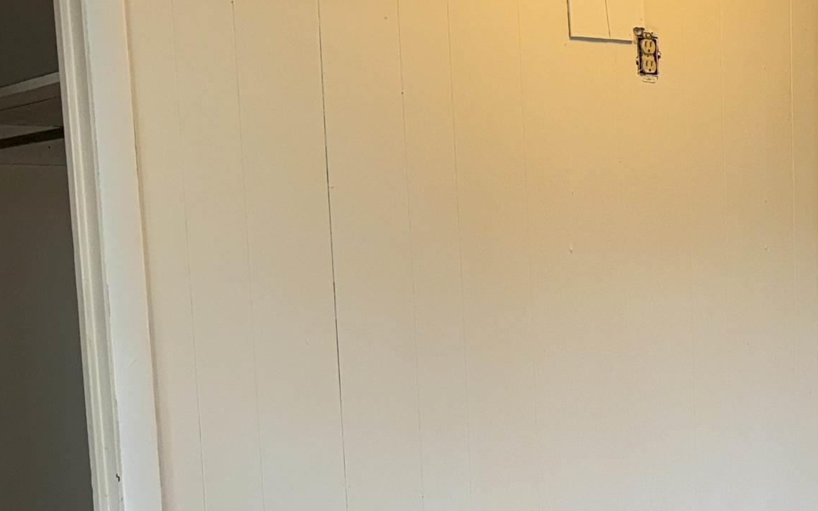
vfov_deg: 18.9
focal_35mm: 68
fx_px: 1516
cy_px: 442
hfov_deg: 28.2
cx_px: 834
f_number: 1.78
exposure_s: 1/31
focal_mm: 6.76
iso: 50
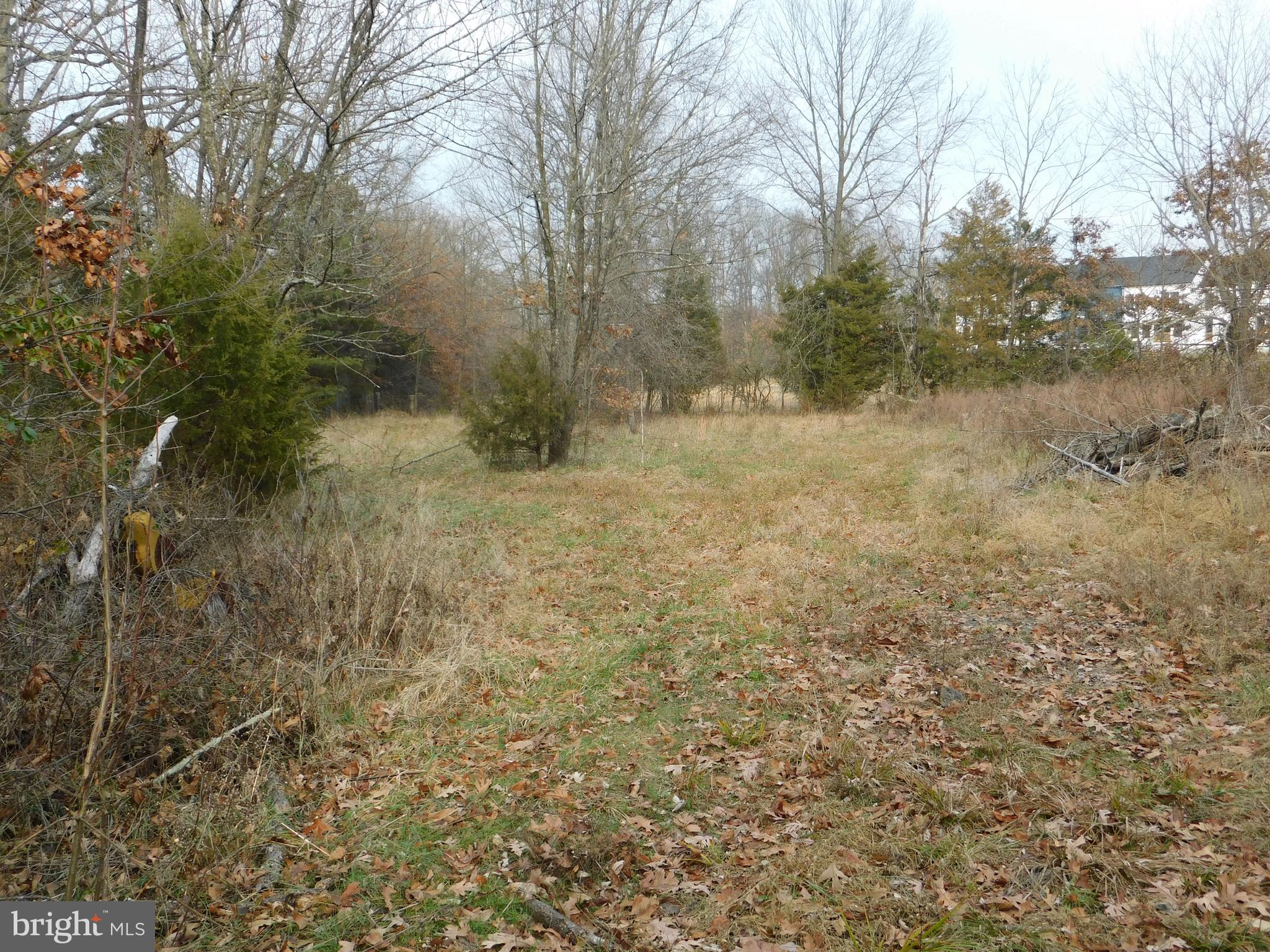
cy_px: 476
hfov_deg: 51.4
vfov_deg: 39.7
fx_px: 1321
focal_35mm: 36
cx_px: 635
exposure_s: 1/320
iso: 125
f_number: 3.5
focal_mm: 6.3
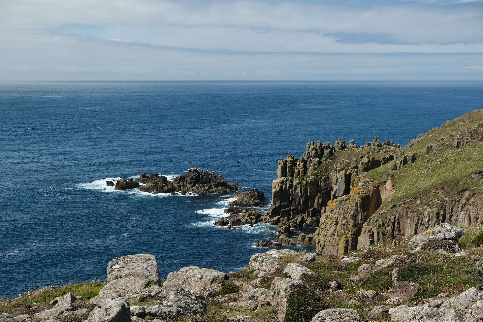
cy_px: 161
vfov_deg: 26.5
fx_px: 684
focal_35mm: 51
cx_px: 242
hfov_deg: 38.9
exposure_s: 1/280
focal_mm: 34.3
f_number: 5.6
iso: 160
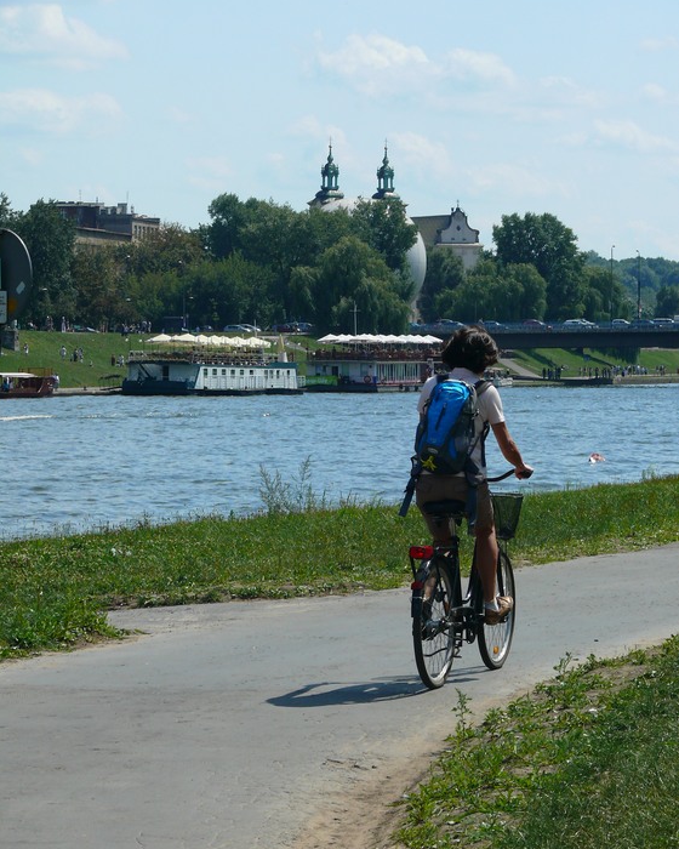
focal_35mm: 136
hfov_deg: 11.4
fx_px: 3416
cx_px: 340
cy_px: 431
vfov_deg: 14.2
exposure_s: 1/250
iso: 100
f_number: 5.6
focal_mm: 27.4
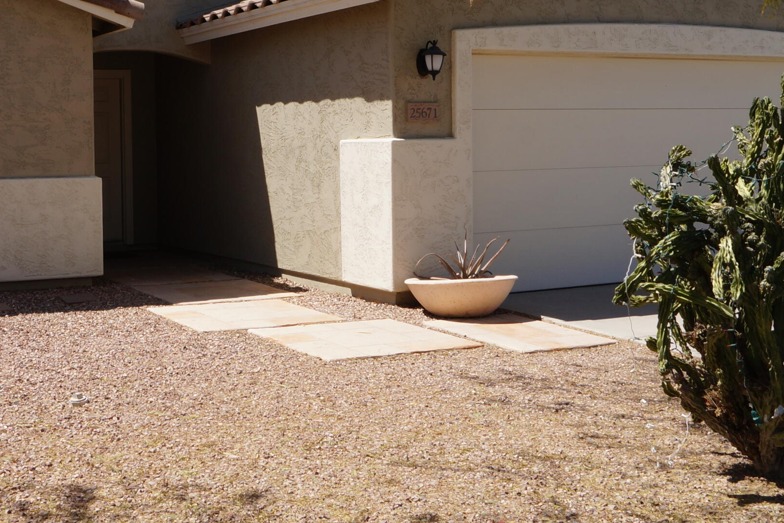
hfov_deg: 39.0
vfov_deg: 26.8
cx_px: 240
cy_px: 159
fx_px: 1089
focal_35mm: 50
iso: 100
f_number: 16
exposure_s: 1/125
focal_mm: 18
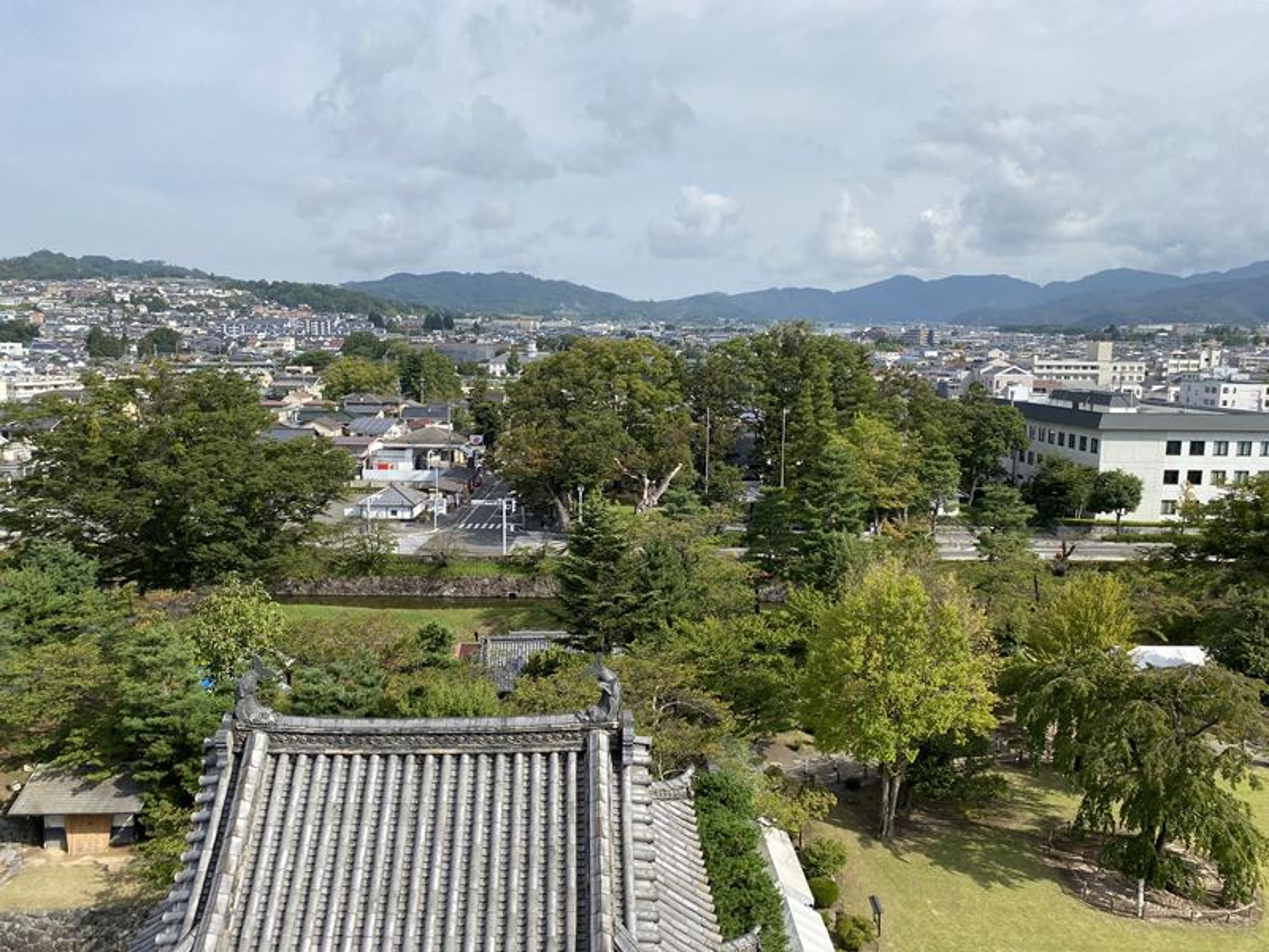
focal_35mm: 26
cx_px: 634
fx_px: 953
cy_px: 476
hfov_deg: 67.3
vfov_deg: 53.1
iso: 32
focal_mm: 4.25
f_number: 1.8
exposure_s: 1/3040
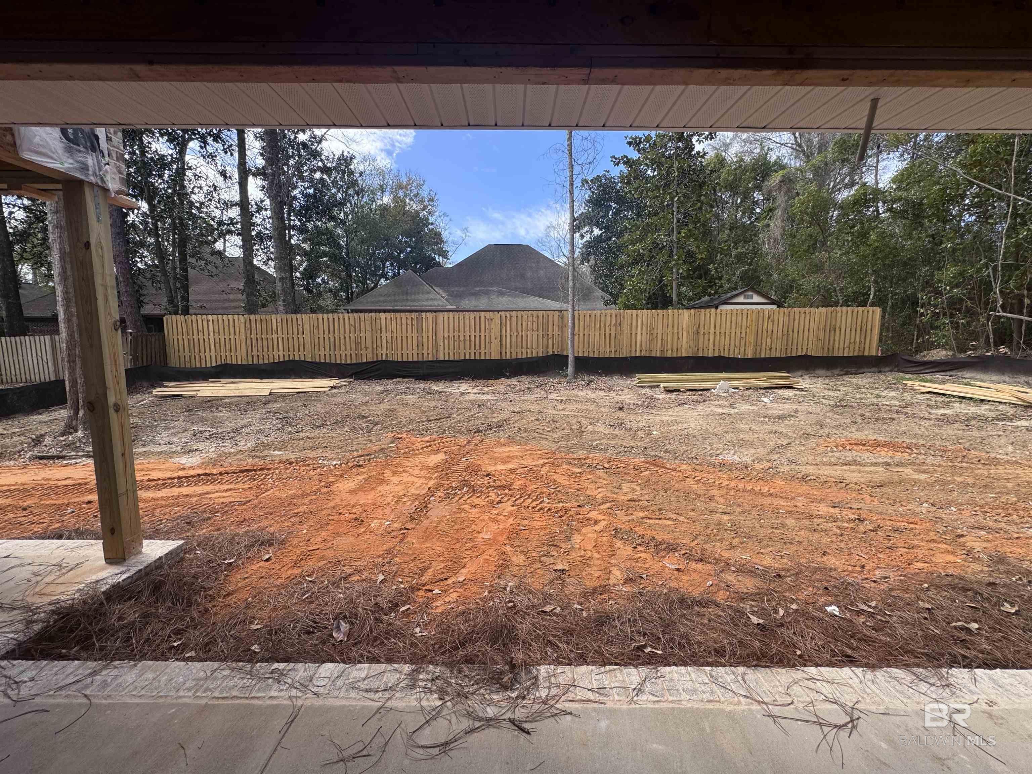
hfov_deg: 102.1
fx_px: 417
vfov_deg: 85.7
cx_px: 516
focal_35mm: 14
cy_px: 387
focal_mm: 2.22
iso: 40
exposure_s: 1/453
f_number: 2.2
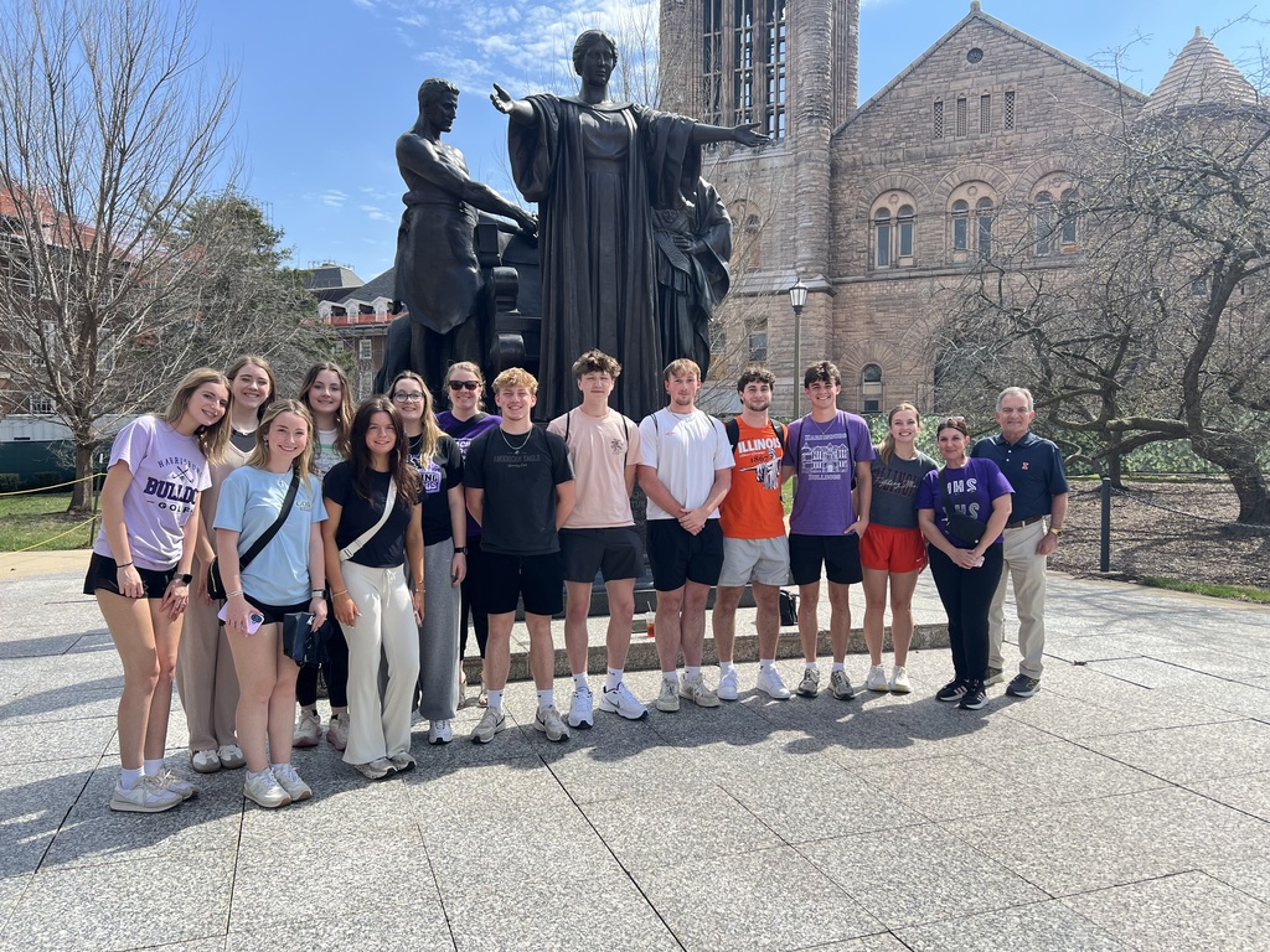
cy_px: 476
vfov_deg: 53.1
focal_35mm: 26
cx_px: 635
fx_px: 954
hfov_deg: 67.3
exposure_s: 1/2208
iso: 50
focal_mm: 5.7
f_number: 1.5
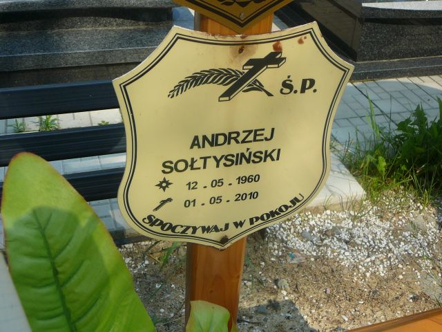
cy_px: 166
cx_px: 221
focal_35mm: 43
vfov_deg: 33.6
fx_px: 549
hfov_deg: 43.9
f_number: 3.2
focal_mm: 6.4
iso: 80
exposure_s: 1/800
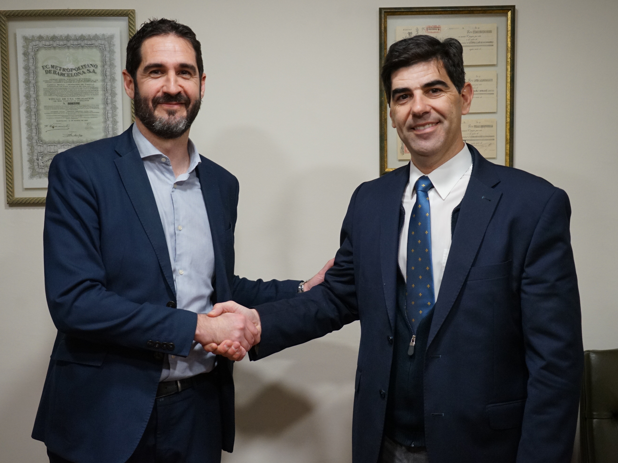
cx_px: 291
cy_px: 231
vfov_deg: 33.6
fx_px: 768
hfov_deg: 43.8
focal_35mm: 43
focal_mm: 39
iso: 2500
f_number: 4.5
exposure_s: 1/160
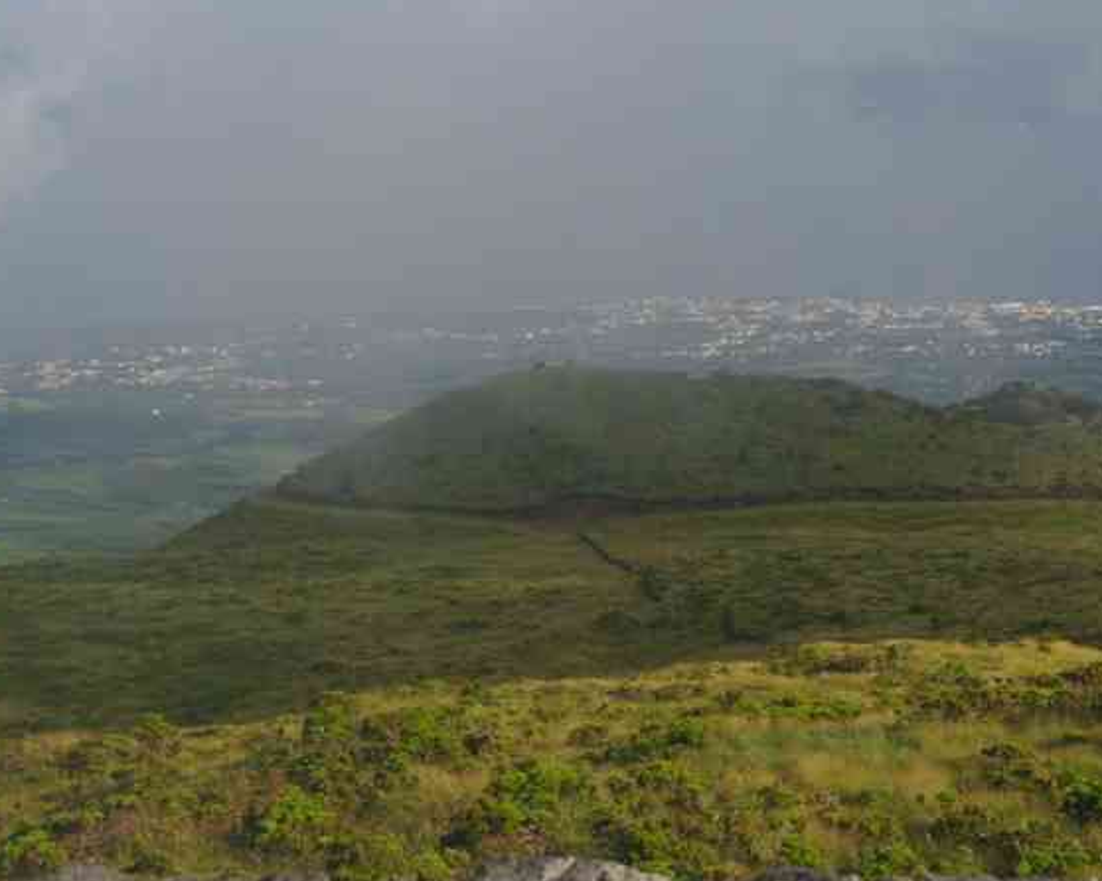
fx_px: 4108
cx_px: 615
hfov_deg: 15.3
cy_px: 290
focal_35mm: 126
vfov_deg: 12.2
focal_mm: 50
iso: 200
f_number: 11
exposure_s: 1/80
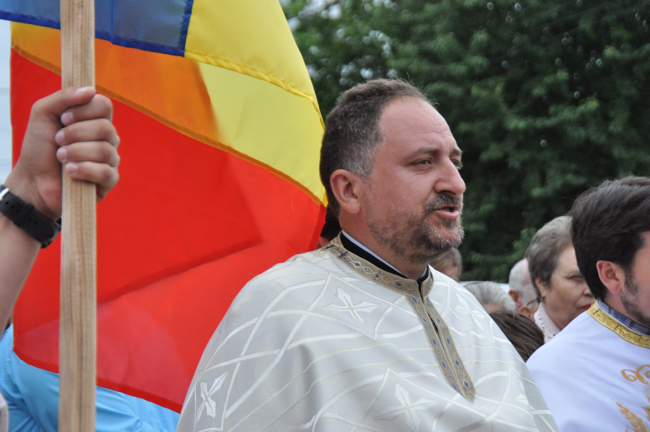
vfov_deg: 12.1
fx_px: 2029
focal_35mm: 112
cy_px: 216
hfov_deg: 18.2
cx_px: 325
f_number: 8
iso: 1600
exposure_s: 1/1000
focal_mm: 75
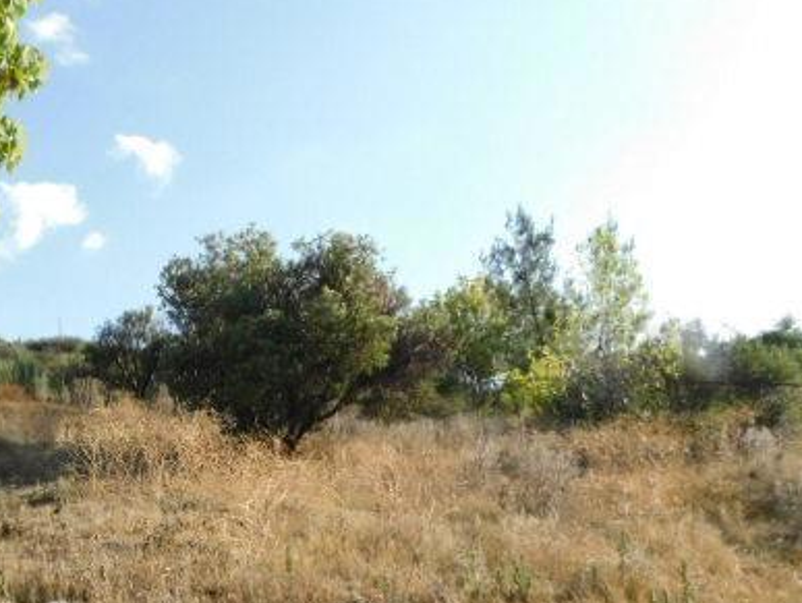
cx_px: 155
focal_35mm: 38
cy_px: 483
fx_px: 881
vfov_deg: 36.5
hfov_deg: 46.3
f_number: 6
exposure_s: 1/1500
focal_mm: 4
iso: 800
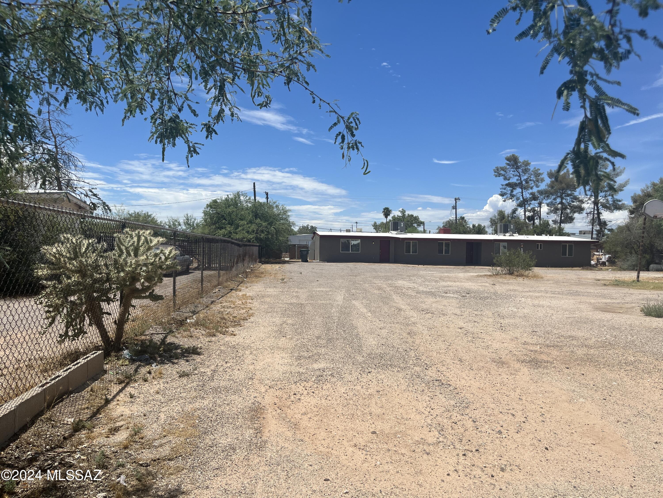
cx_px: 332
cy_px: 249
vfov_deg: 53.1
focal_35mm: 26
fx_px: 498
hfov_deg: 67.3
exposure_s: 1/6173
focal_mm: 5.1
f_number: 1.6
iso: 50
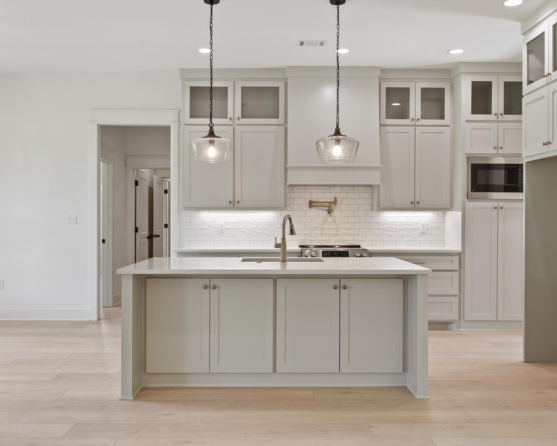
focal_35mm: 34
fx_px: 553
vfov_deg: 43.9
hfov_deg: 53.4
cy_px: 221
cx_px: 278
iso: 250
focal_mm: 29.5
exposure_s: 1/3
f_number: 9
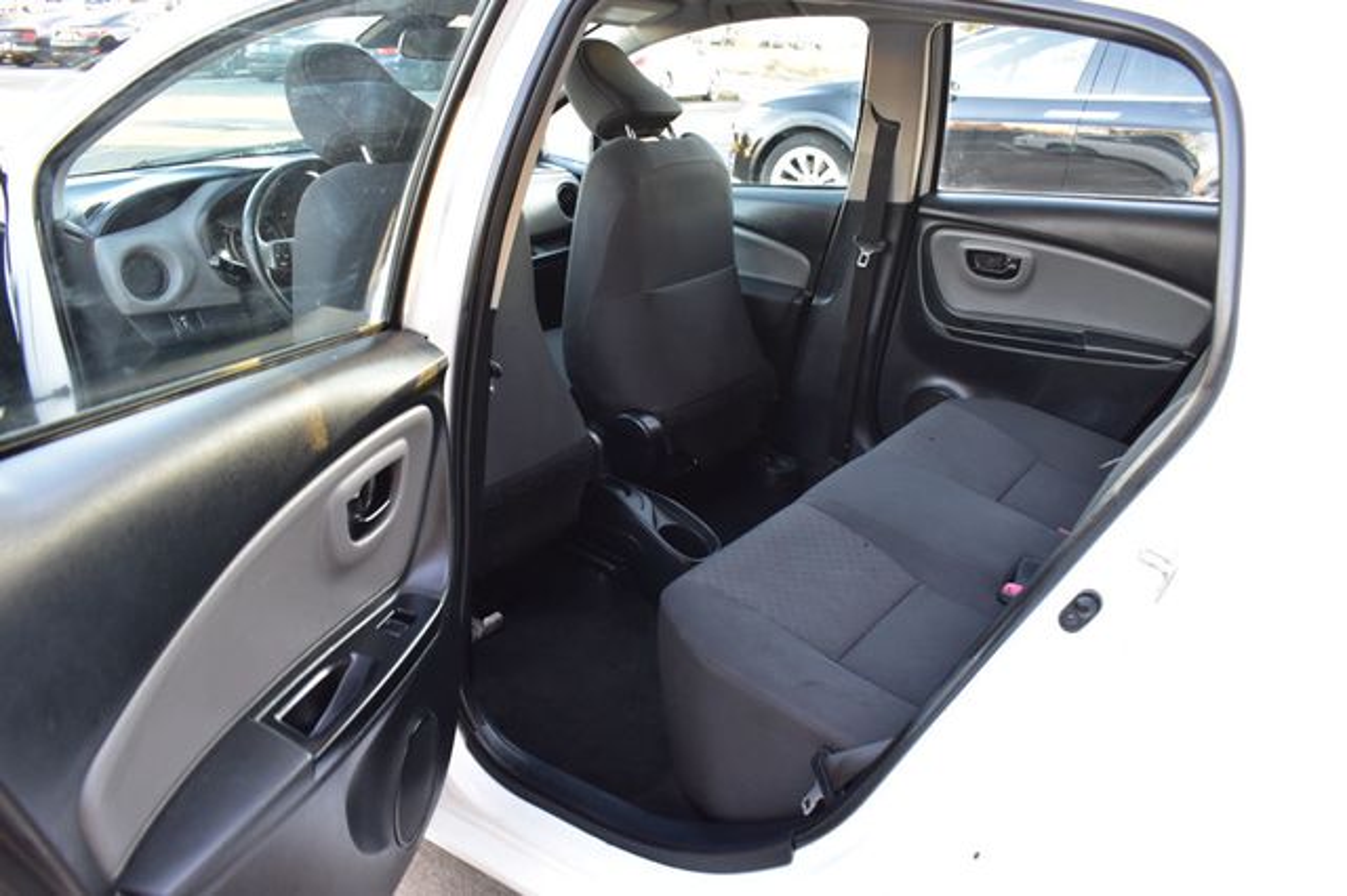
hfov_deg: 67.4
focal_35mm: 27
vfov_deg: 47.9
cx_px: 674
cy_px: 448
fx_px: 1010
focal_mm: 18
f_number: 6.3
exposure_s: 1/15
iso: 560
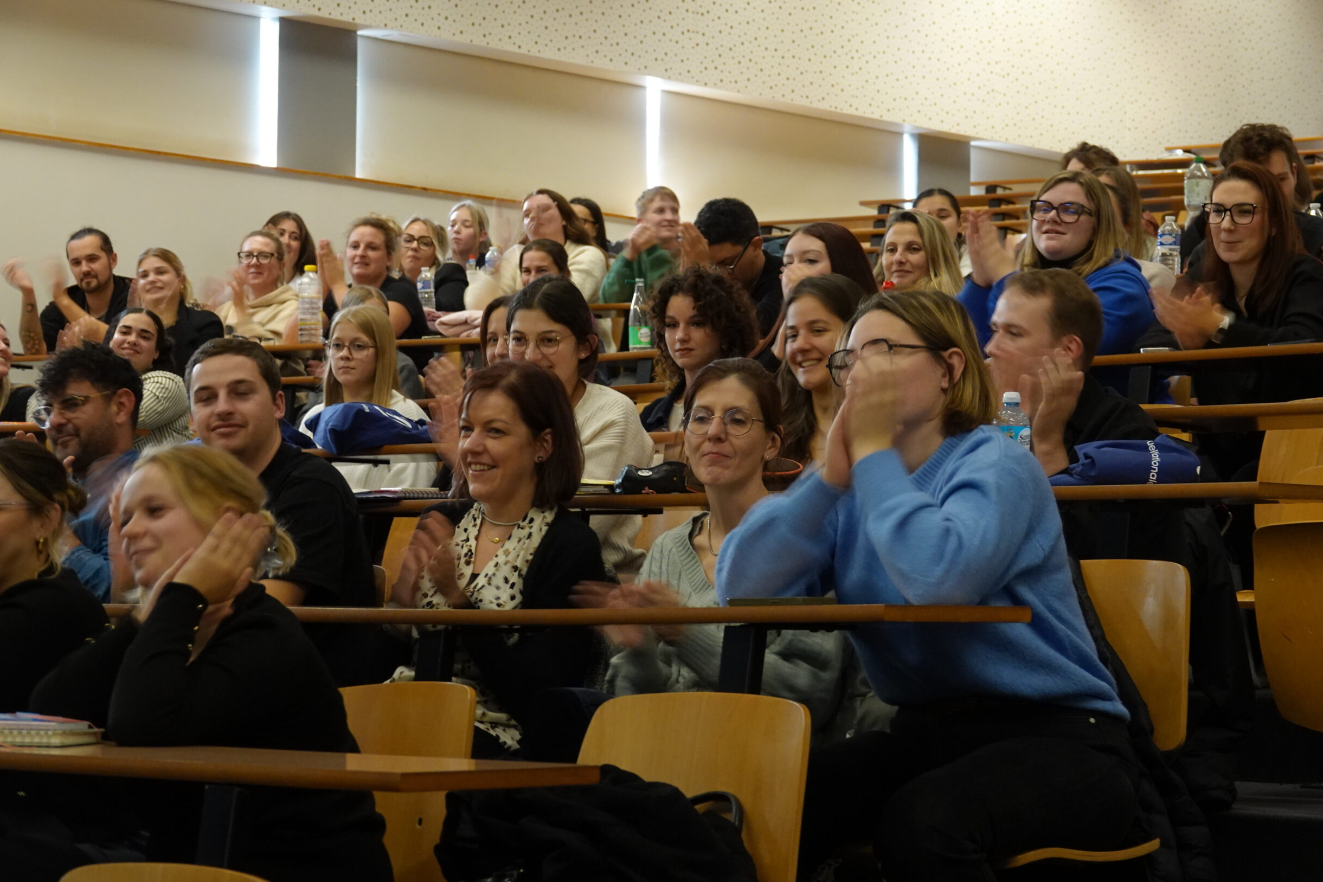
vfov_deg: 16.1
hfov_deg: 23.9
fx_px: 3124
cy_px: 422
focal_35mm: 85
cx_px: 682
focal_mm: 29.69
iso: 1000
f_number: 3.5
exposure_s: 1/8
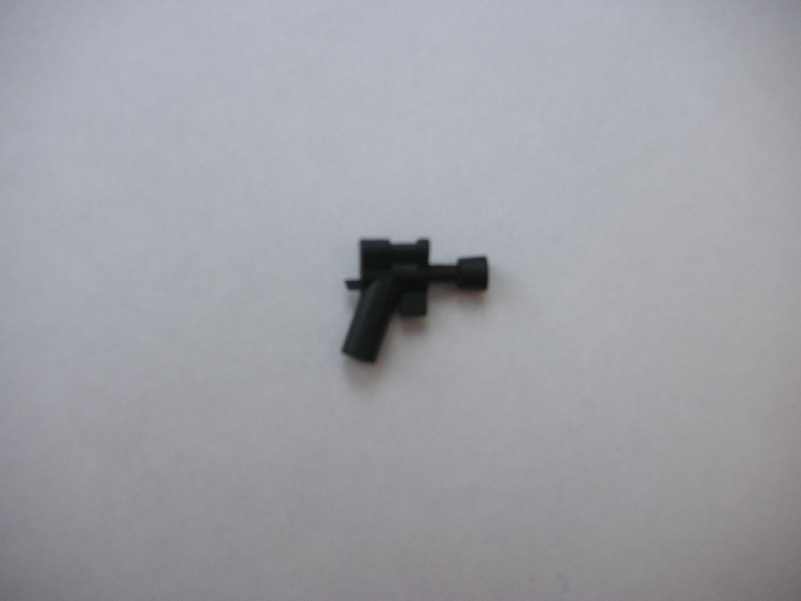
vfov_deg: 38.7
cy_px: 300
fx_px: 856
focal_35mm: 37
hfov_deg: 50.1
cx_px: 400
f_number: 2.8
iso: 50
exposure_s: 1/350
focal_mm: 6.1
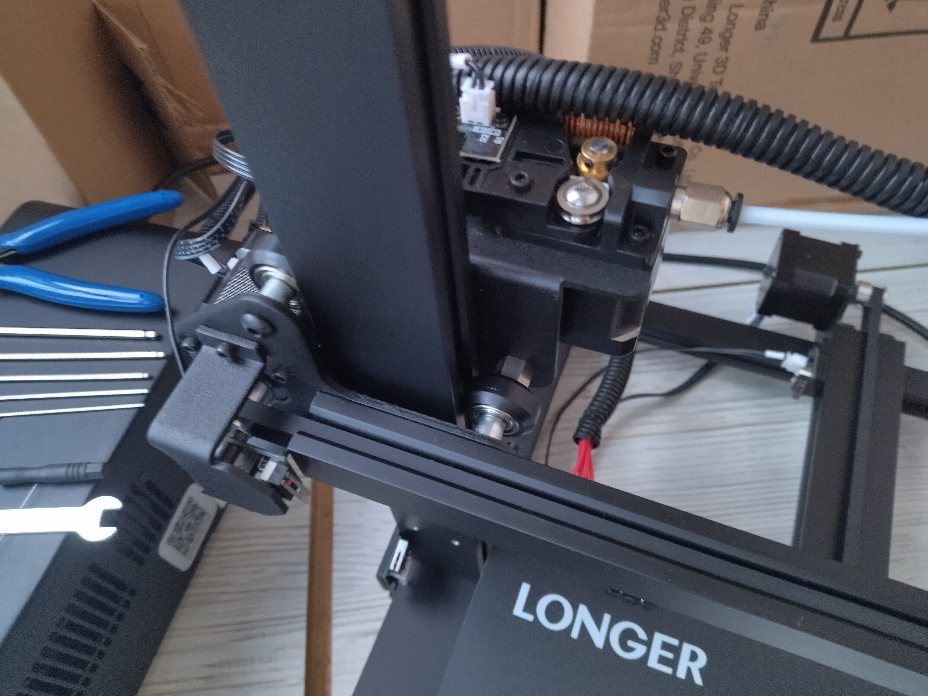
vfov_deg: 51.4
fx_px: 724
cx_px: 464
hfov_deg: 65.3
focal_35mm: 27
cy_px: 348
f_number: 1.79
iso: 238
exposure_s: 1/17
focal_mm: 4.74
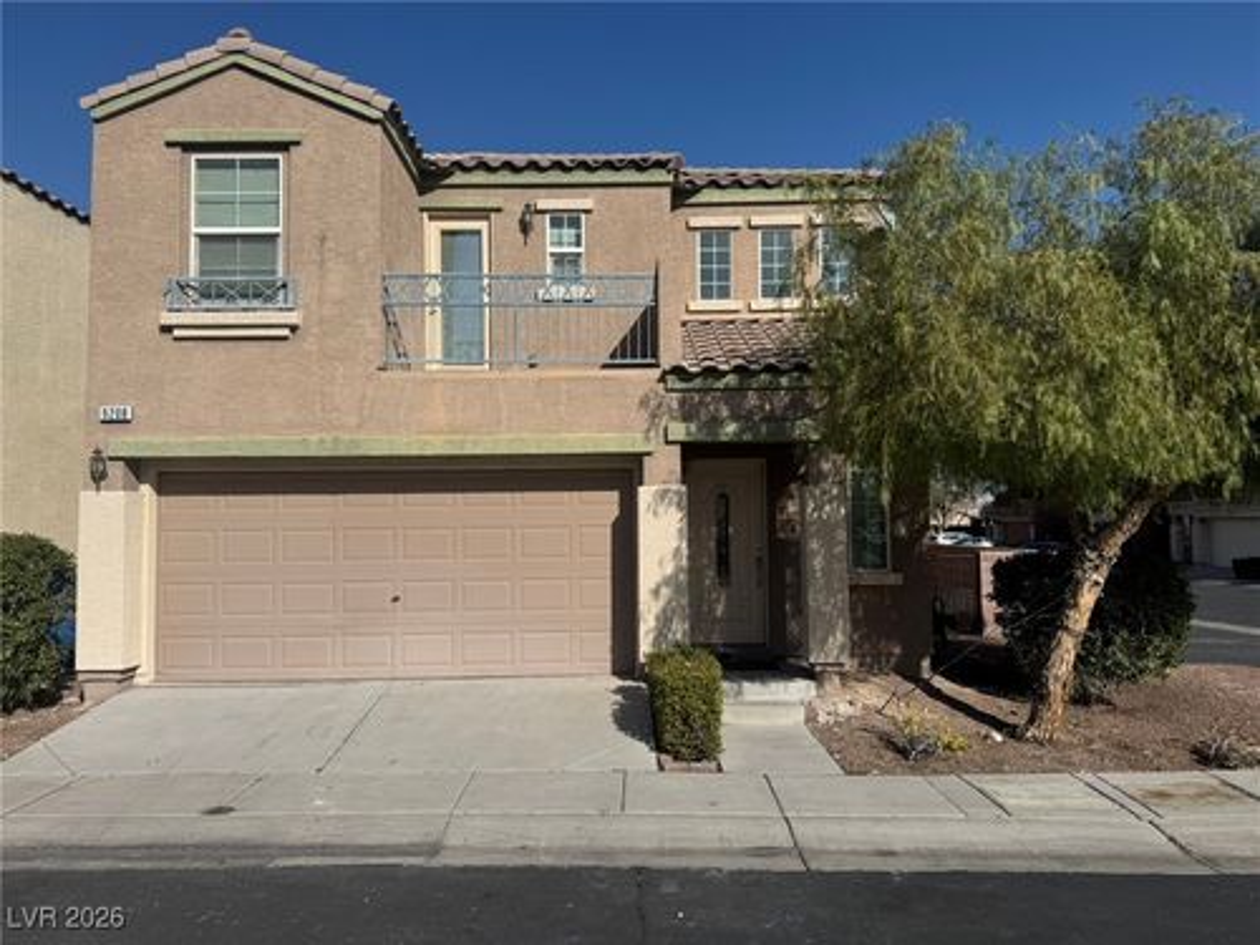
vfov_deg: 56.8
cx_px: 630
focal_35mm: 24
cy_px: 472
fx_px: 874
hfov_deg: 71.6
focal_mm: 6.76
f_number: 1.78
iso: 80
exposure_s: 1/9009
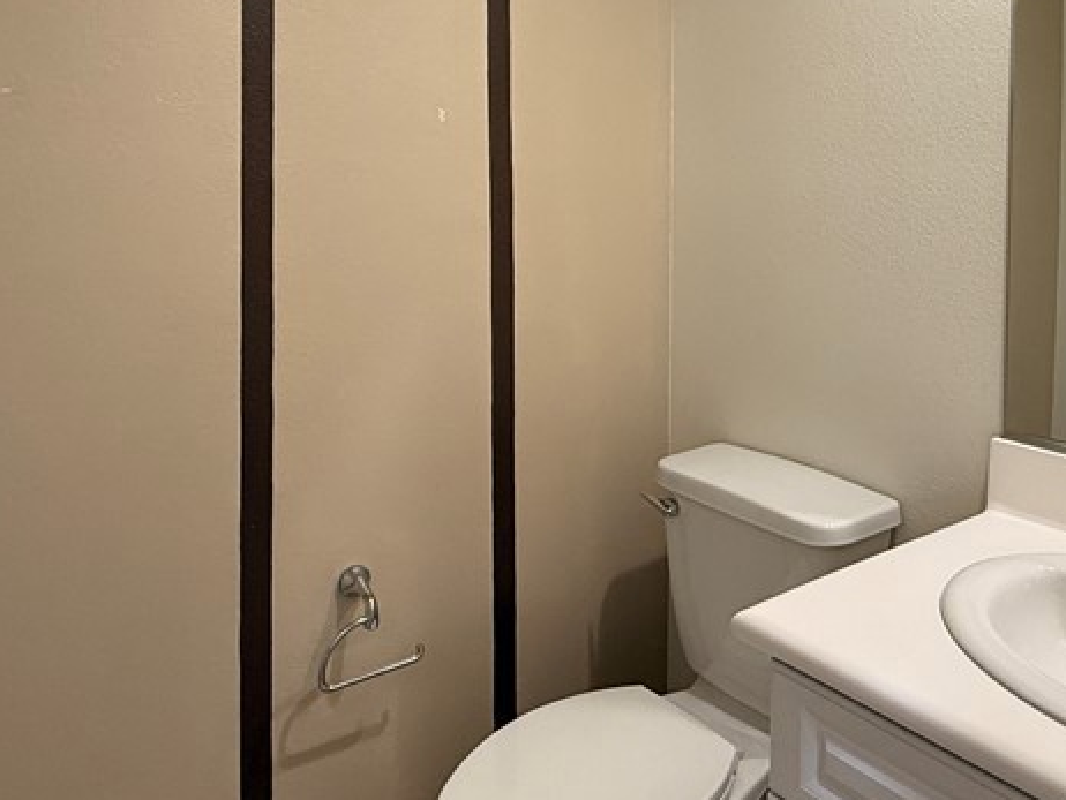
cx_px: 639
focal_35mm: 31
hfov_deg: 57.9
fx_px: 955
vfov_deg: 43.9
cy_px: 196
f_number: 2.2
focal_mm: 2.22
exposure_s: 1/120
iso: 250
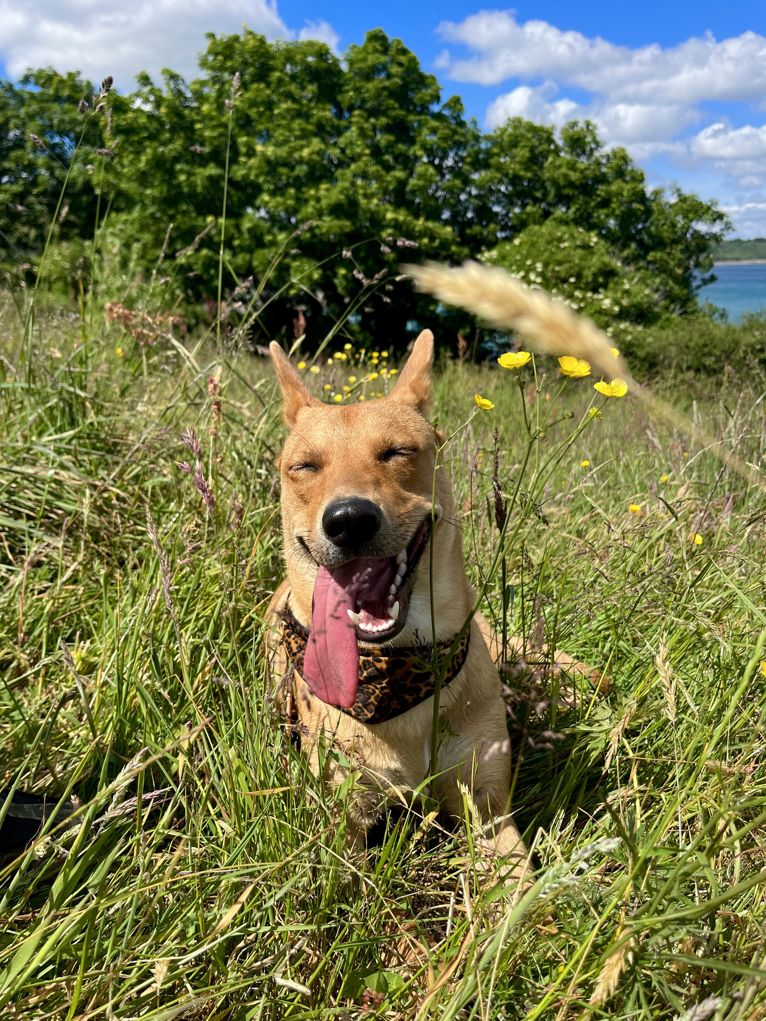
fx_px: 767
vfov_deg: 67.3
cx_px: 383
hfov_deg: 53.1
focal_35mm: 26
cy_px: 510
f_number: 1.6
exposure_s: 1/2688
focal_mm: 5.1
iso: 50
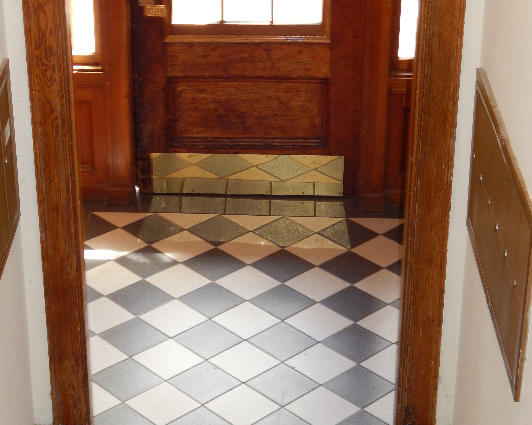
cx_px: 266
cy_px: 157
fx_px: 1417
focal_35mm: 90
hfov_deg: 21.3
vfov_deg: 17.1
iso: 200
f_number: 4.1
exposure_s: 1/30
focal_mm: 12.3
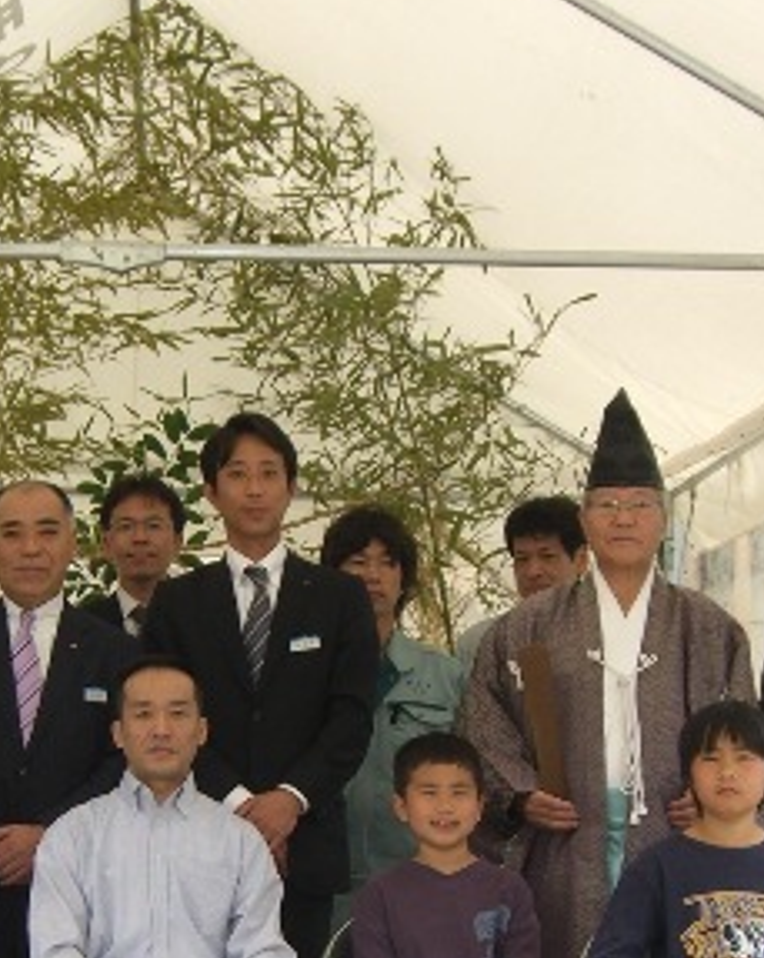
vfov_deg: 25.2
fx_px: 2123
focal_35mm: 75
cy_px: 673
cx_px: 197
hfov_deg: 20.3
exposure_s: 1/200
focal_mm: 7.9
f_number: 4
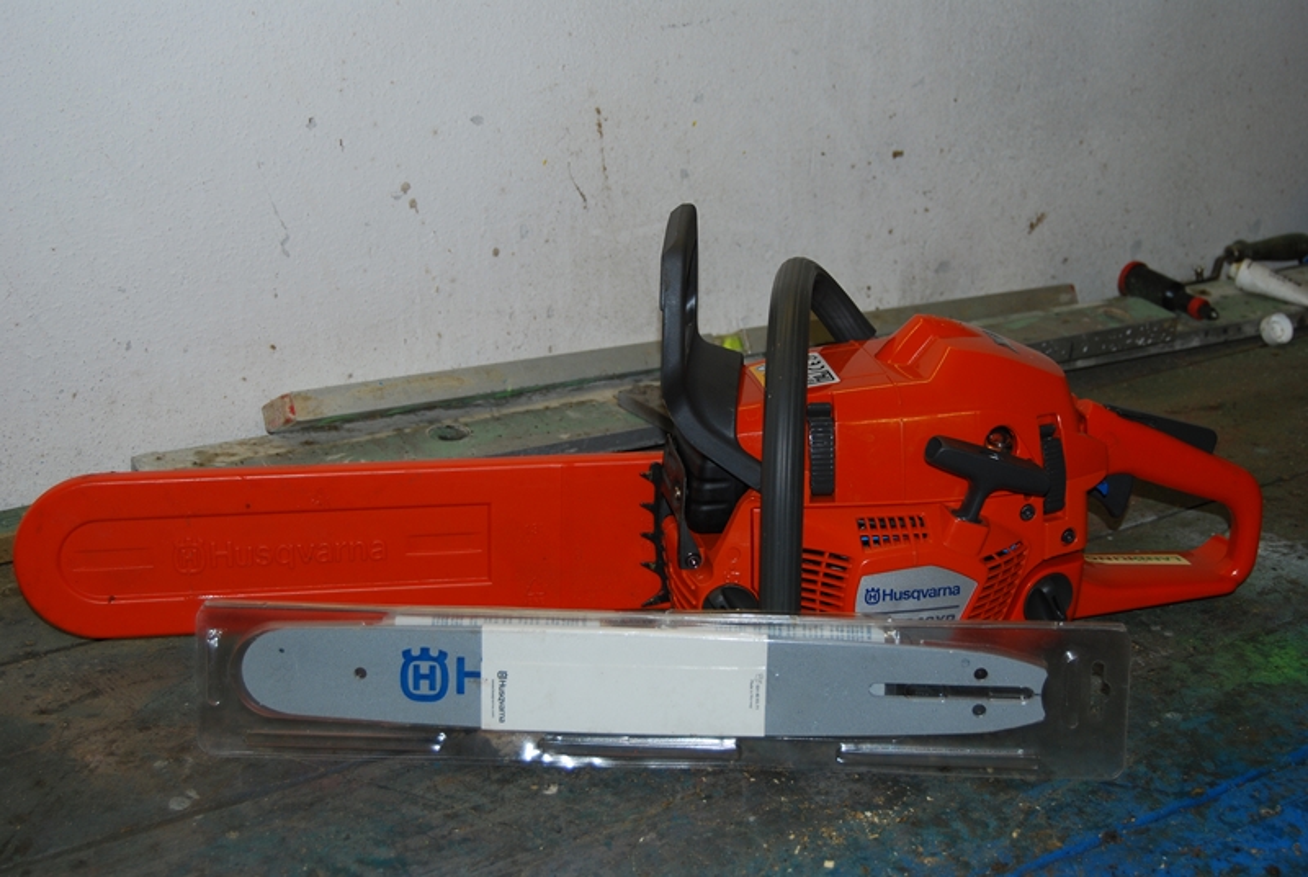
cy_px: 438
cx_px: 654
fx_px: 2074
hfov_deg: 35.0
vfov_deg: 23.9
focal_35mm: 57
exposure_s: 1/60
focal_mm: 38
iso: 200
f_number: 4.8
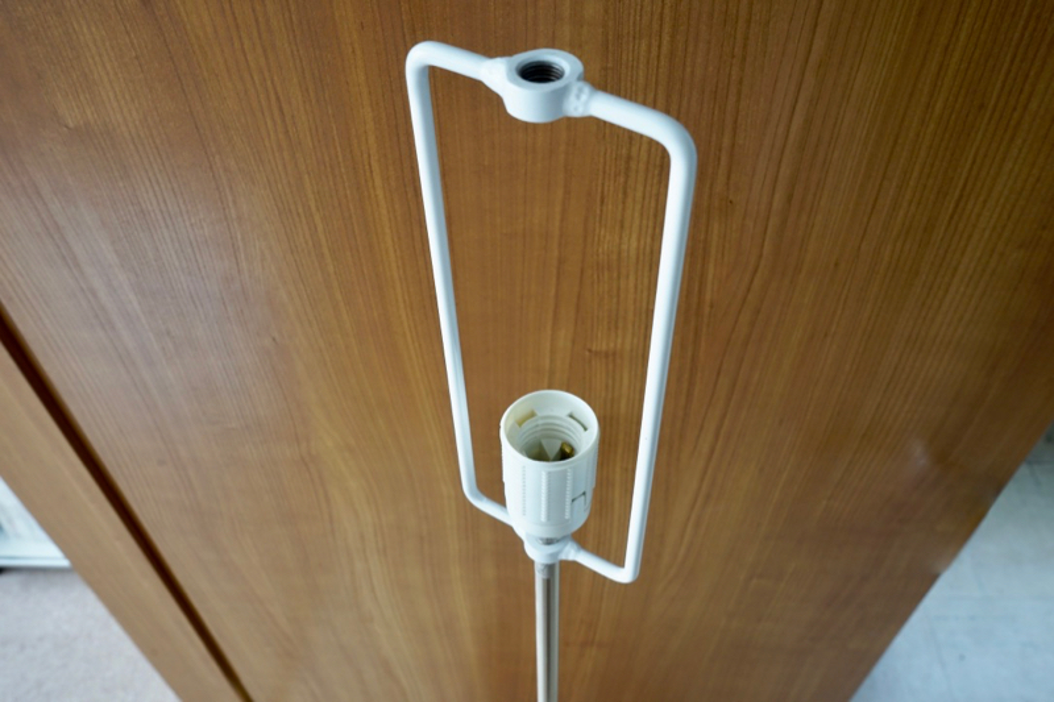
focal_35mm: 29
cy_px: 351
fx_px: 849
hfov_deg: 63.7
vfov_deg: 44.9
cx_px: 527
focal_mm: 29
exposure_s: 1/6
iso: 400
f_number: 10
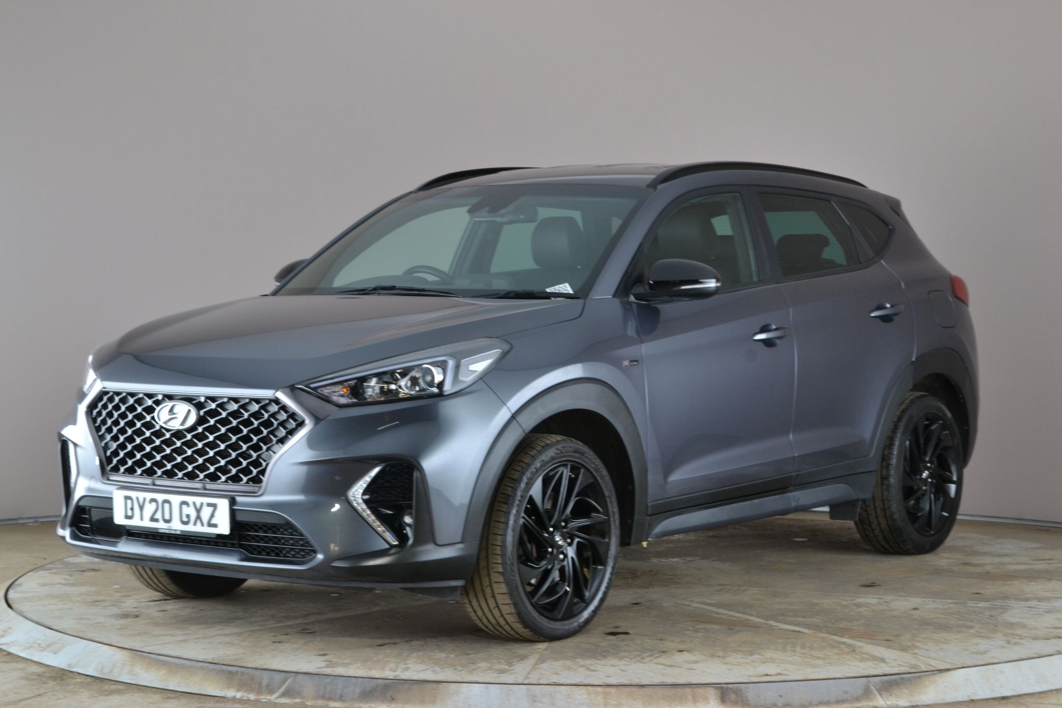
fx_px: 2124
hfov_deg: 28.1
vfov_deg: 18.9
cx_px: 531
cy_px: 354
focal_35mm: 72
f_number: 11
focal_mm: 48
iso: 400
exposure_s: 1/5
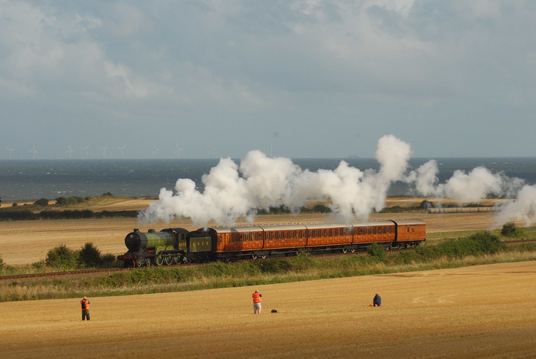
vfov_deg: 8.7
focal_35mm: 158
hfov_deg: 13.0
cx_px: 268
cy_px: 180
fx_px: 2348
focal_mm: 105
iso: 400
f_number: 10
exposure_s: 1/500
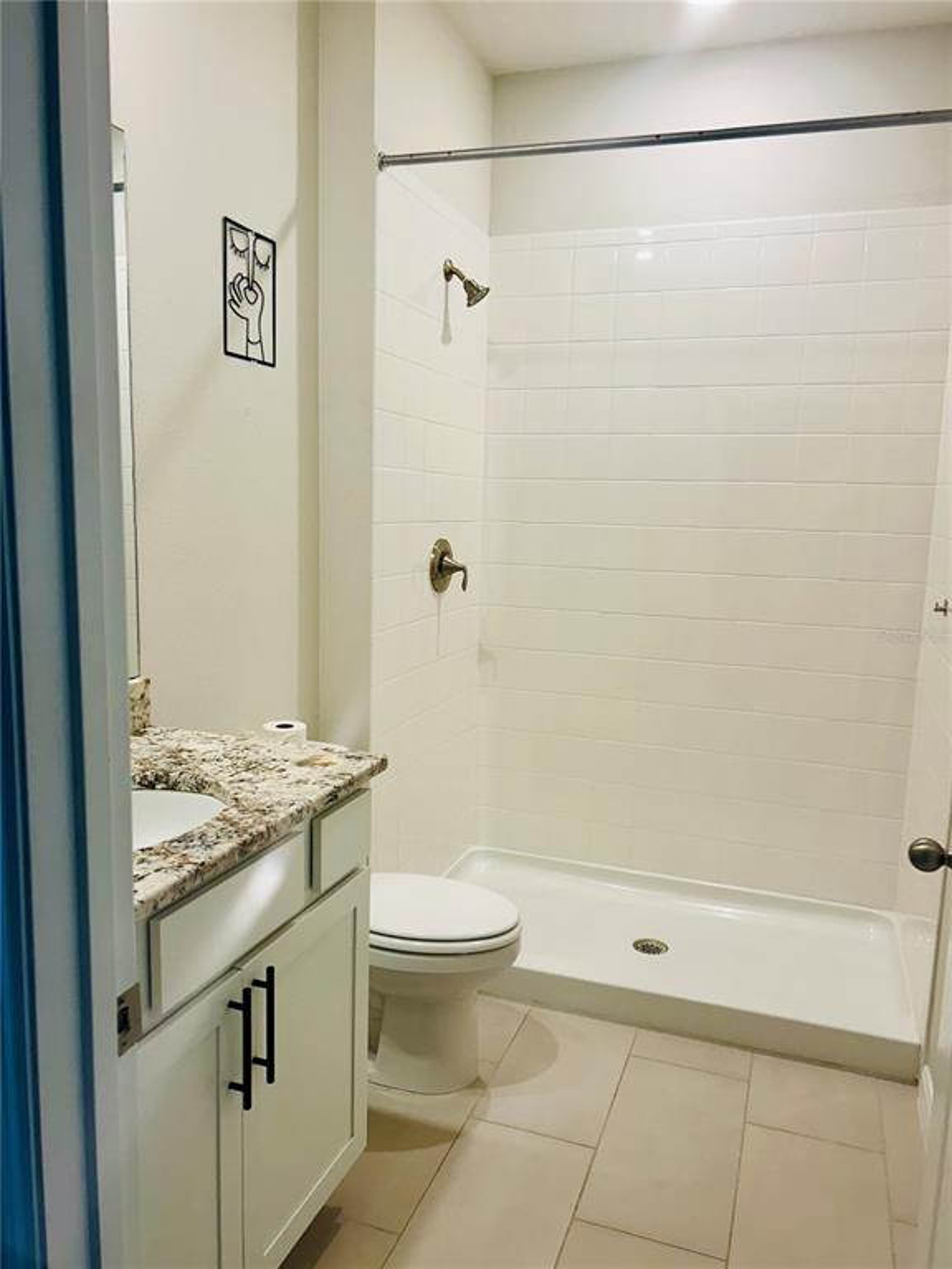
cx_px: 476
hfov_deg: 53.1
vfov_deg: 67.3
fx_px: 953
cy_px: 634
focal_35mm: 26
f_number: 1.5
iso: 100
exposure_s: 1/120
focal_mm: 5.7
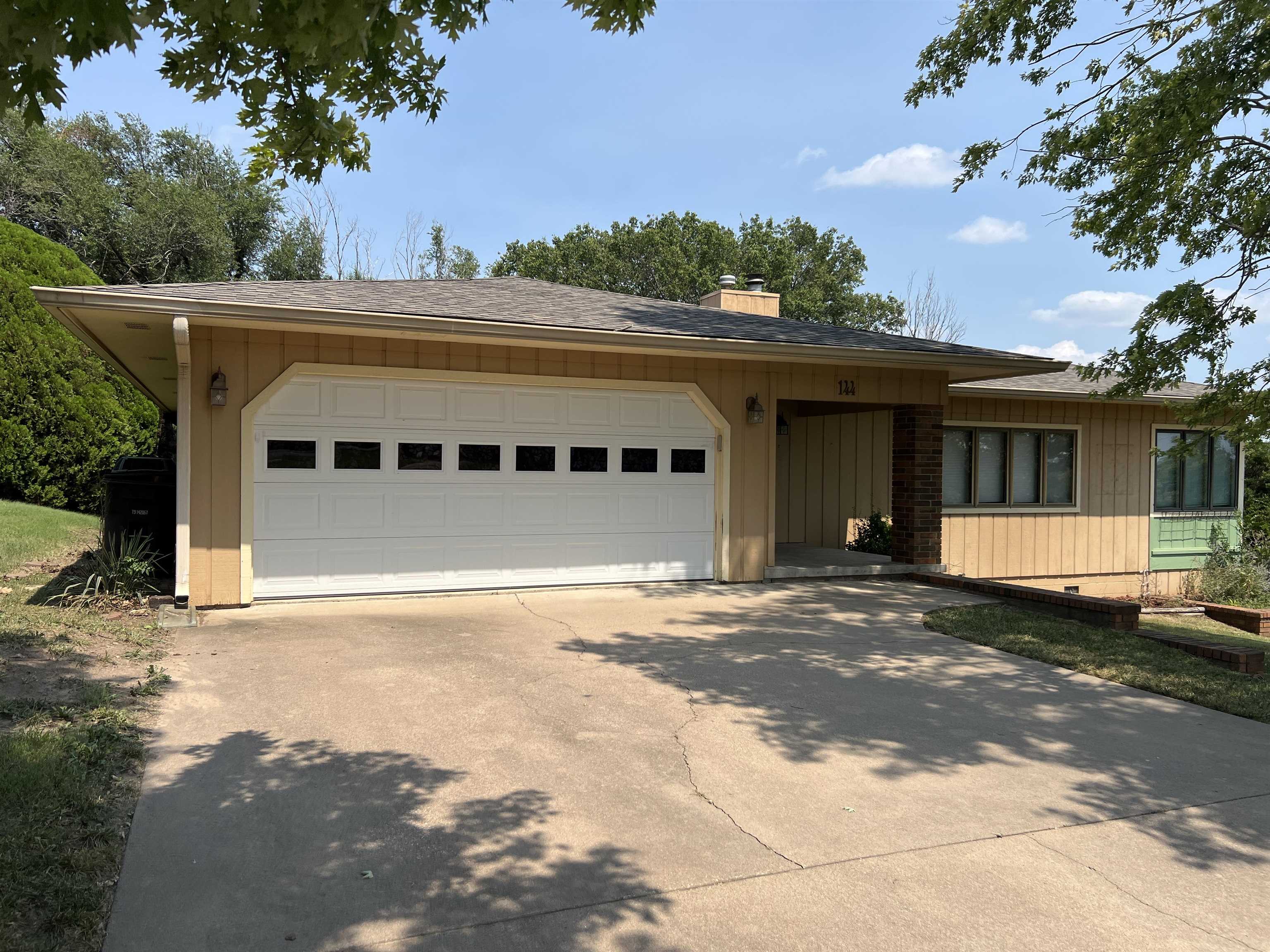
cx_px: 635
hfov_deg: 67.3
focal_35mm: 26
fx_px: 954
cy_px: 476
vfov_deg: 53.1
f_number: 1.5
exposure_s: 1/4274
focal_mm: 5.7
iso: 50
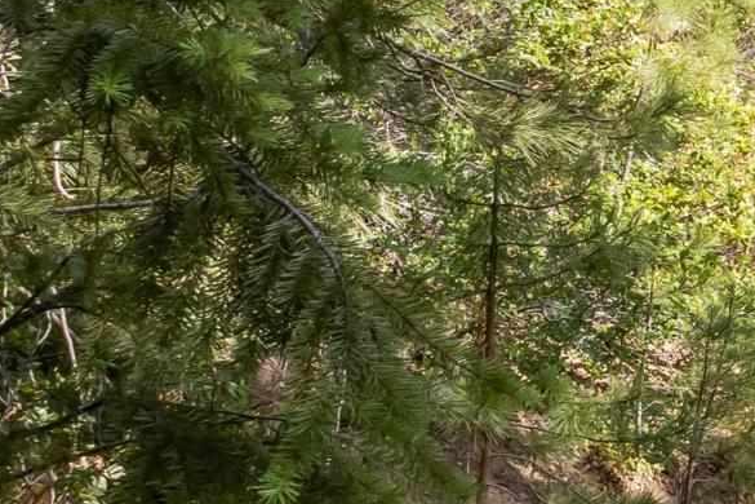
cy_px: -54
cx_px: 1522
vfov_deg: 14.2
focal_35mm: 94
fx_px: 1971
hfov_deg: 16.4
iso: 100
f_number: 2.8
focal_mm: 8.38
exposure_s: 1/500
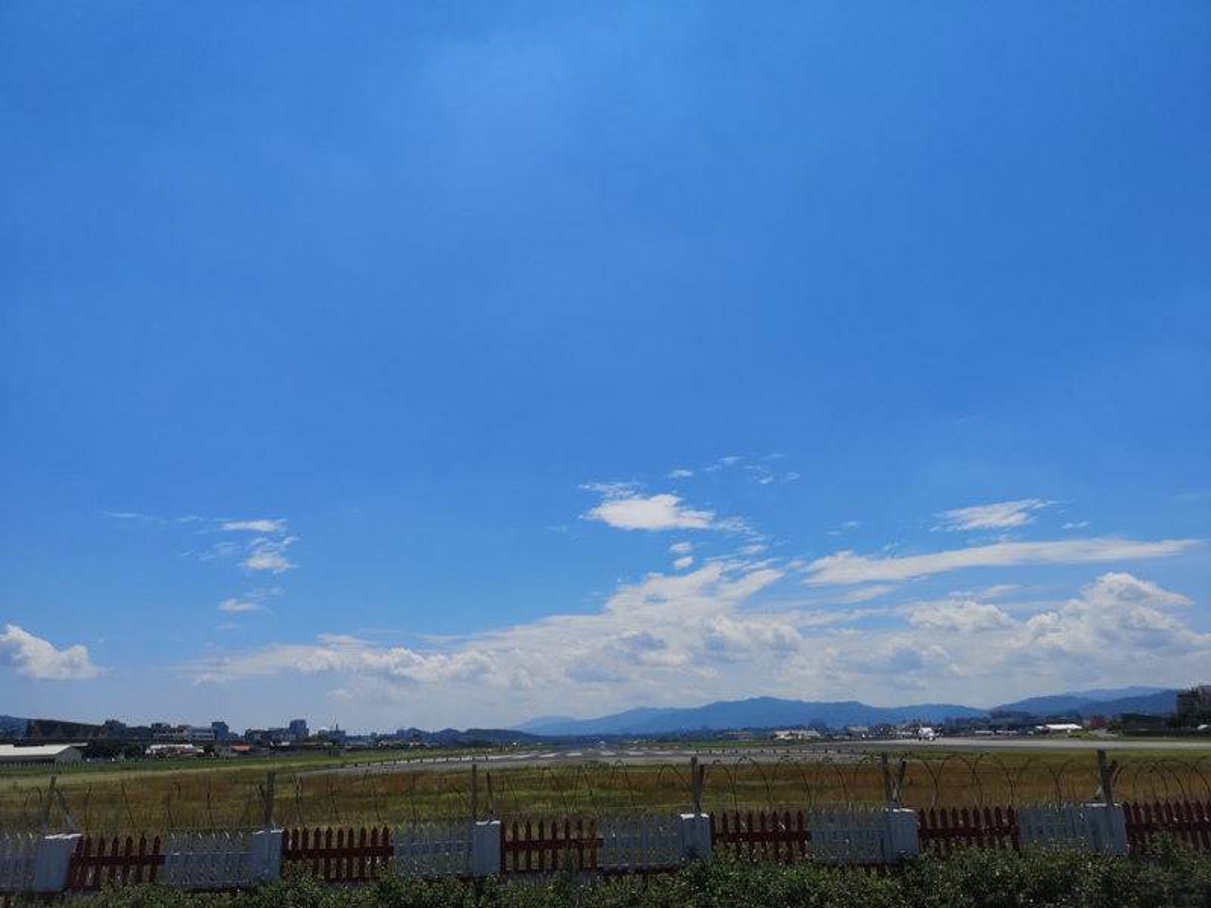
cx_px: 606
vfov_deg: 51.4
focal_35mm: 27
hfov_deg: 65.3
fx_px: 945
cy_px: 454
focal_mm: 3.95
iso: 50
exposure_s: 1/5525
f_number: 1.8
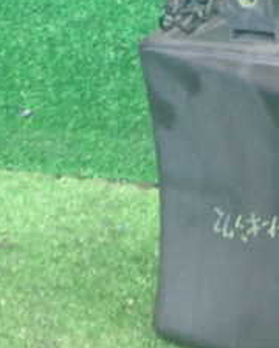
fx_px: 805
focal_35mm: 78
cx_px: 459
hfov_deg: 17.1
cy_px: 241
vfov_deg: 24.3
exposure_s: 1/25
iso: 800
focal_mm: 5.4
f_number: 2.3
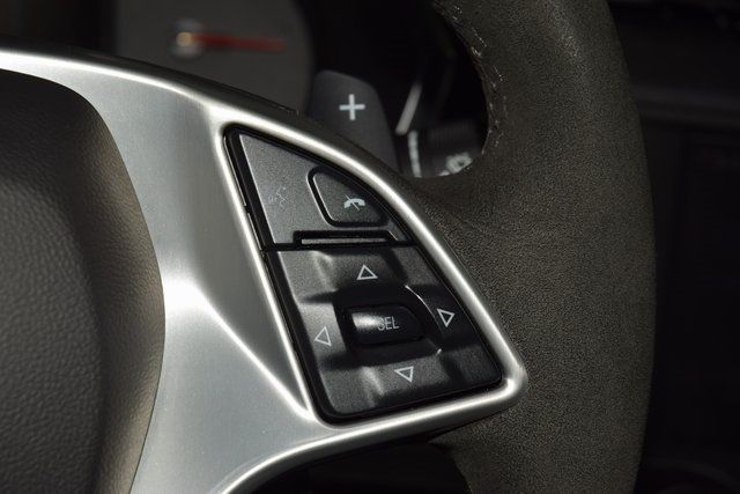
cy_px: 247
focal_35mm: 105
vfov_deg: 13.0
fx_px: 2159
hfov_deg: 19.5
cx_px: 370
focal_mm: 70
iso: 100
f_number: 8
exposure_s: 1/125
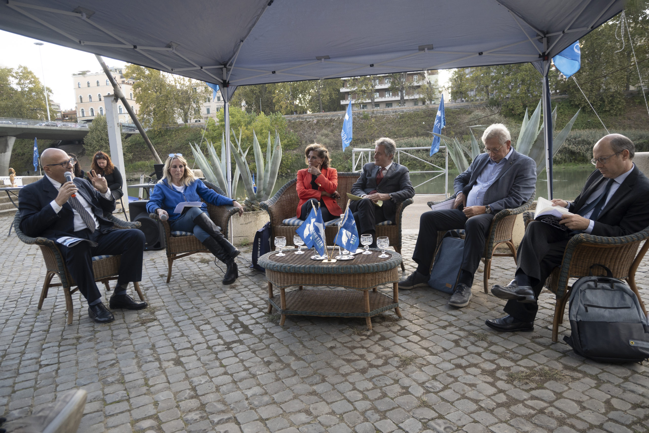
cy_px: 216
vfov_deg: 53.1
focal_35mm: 24
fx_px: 433
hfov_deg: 73.7
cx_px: 324
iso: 220
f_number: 4
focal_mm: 16
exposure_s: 1/250
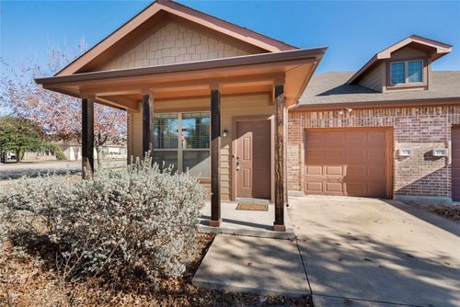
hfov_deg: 100.4
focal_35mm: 15
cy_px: 154
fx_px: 192
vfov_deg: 77.4
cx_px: 230
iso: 400
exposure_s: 1/125
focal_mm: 15
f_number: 8
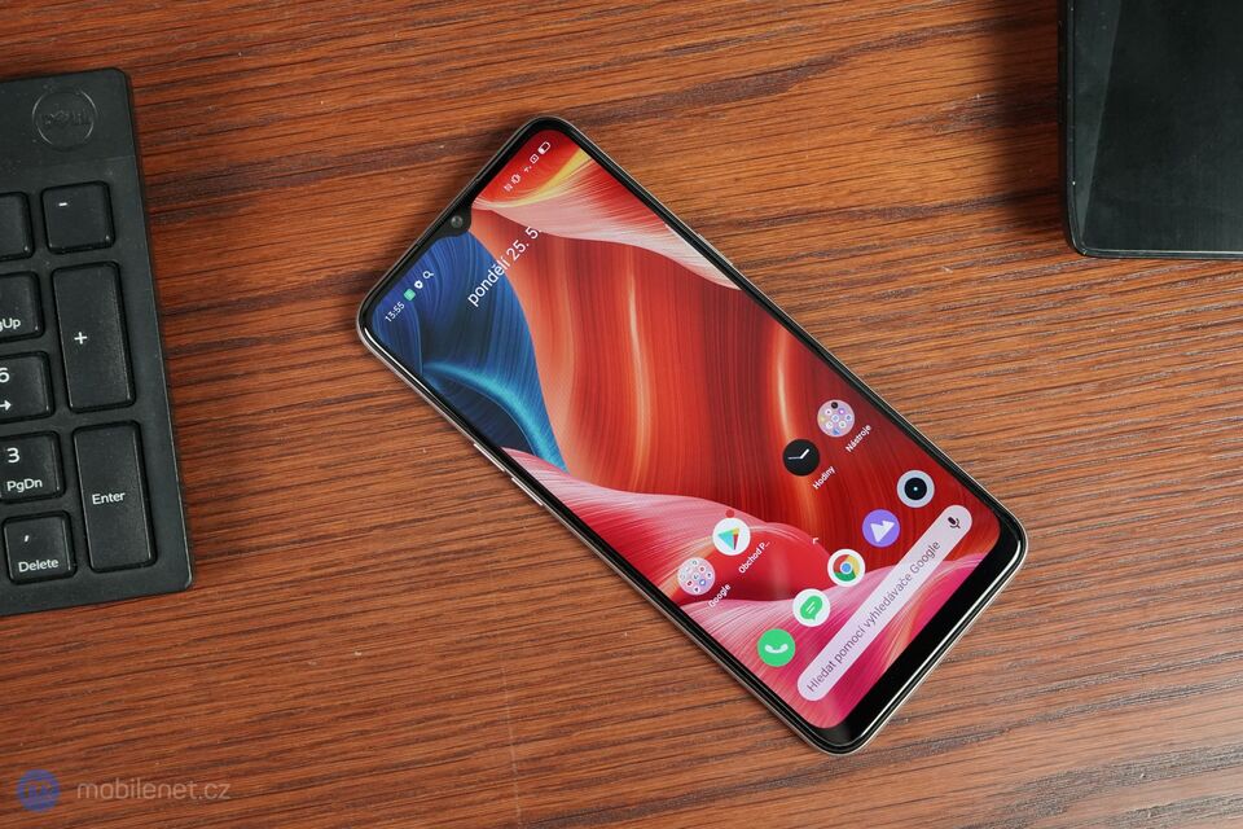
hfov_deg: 35.6
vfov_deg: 24.2
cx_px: 622
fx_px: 1933
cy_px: 414
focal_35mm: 56
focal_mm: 56
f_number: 7.1
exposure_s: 1/160
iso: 4000
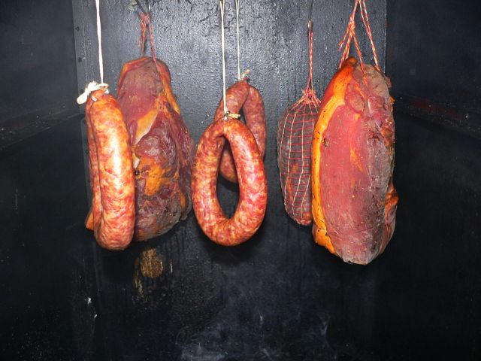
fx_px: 500
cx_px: 240
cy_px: 180
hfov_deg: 51.4
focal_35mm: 36
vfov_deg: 39.7
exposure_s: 1/60
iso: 100
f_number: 2.8
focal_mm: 6
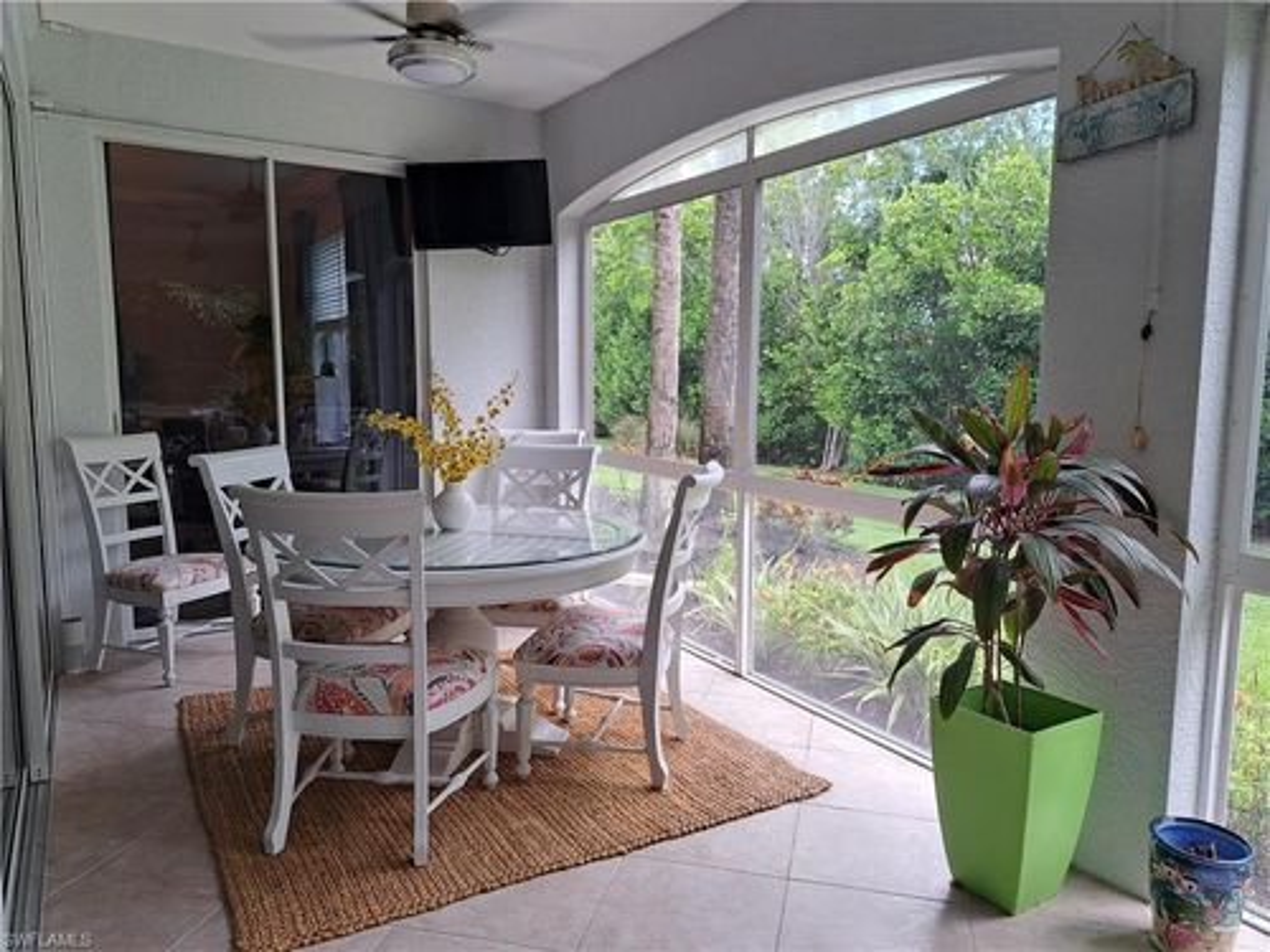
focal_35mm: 24
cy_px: 476
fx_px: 881
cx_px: 635
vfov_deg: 56.8
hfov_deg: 71.6
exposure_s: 1/60
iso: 50
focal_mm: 5.23
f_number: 1.8
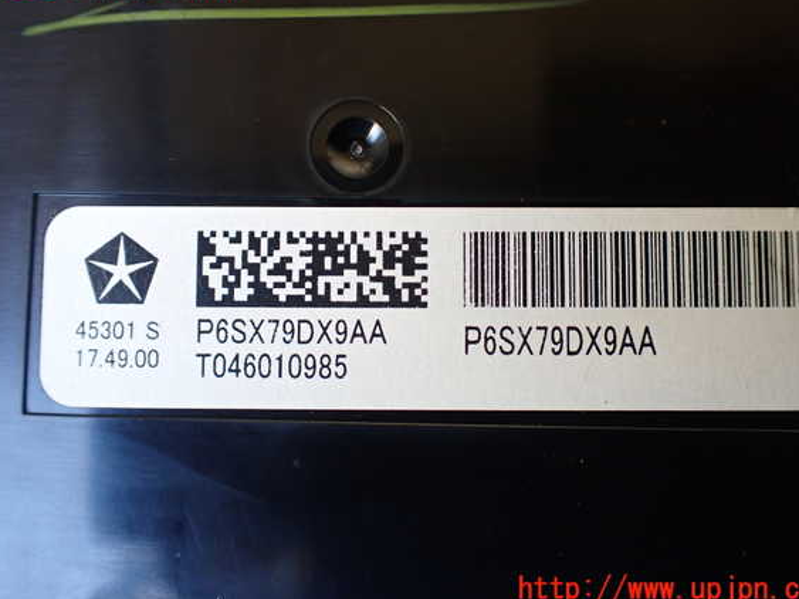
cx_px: 413
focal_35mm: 32
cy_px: 288
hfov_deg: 56.8
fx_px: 738
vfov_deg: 44.1
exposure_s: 1/125
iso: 400
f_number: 2.3
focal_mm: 5.4
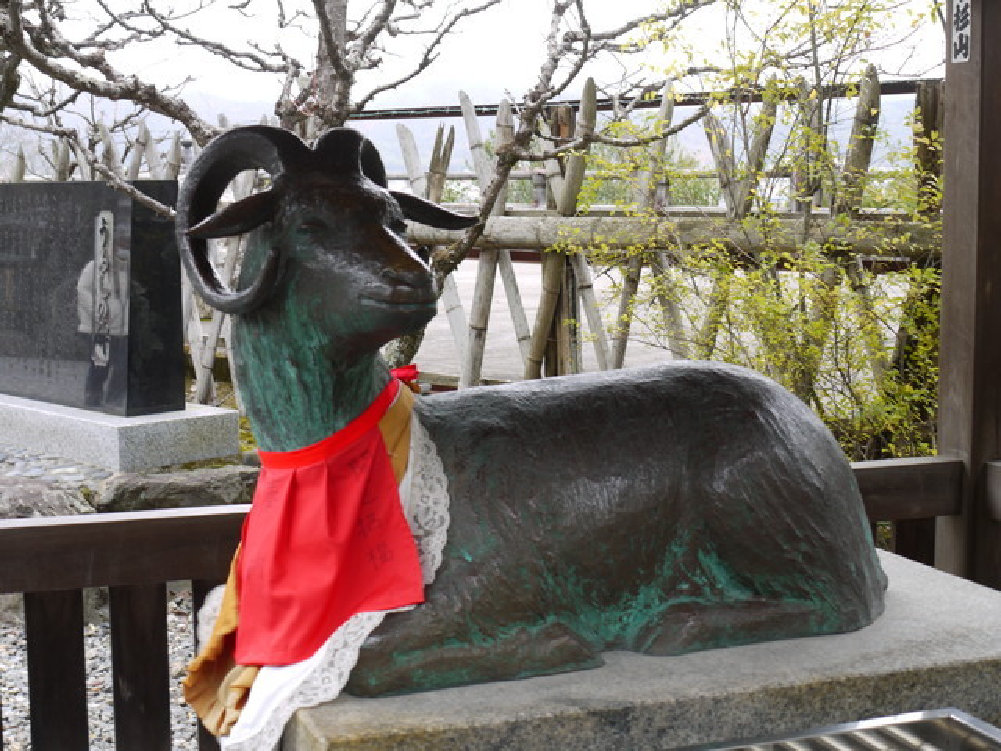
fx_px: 1619
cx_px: 500
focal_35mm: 56
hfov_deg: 34.3
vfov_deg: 26.1
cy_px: 376
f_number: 5.1
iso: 100
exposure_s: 1/40
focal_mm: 28
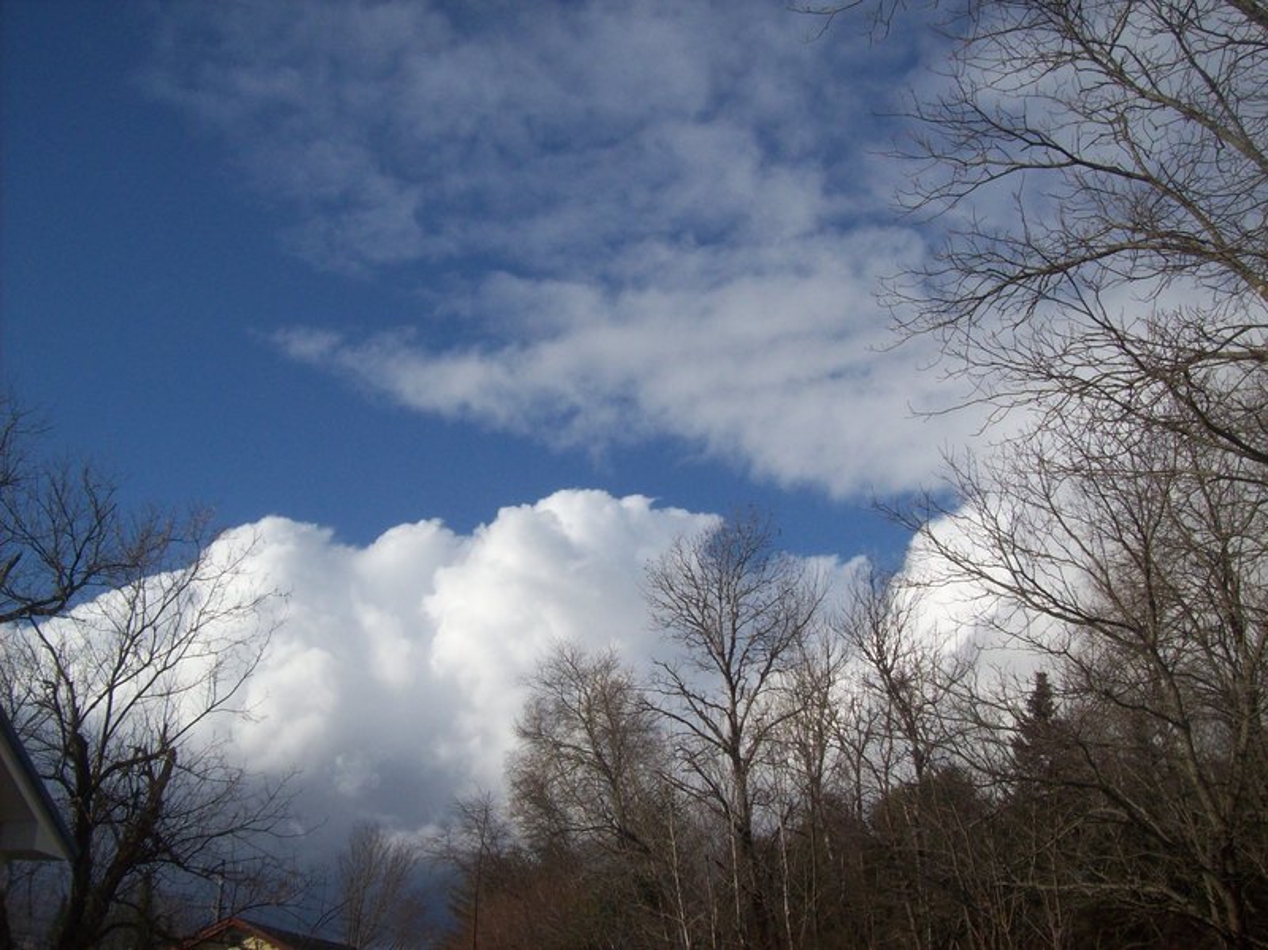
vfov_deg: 39.6
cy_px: 475
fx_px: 1318
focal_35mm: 36
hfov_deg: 51.4
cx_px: 634
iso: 80
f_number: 4.8
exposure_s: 1/1253
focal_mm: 6
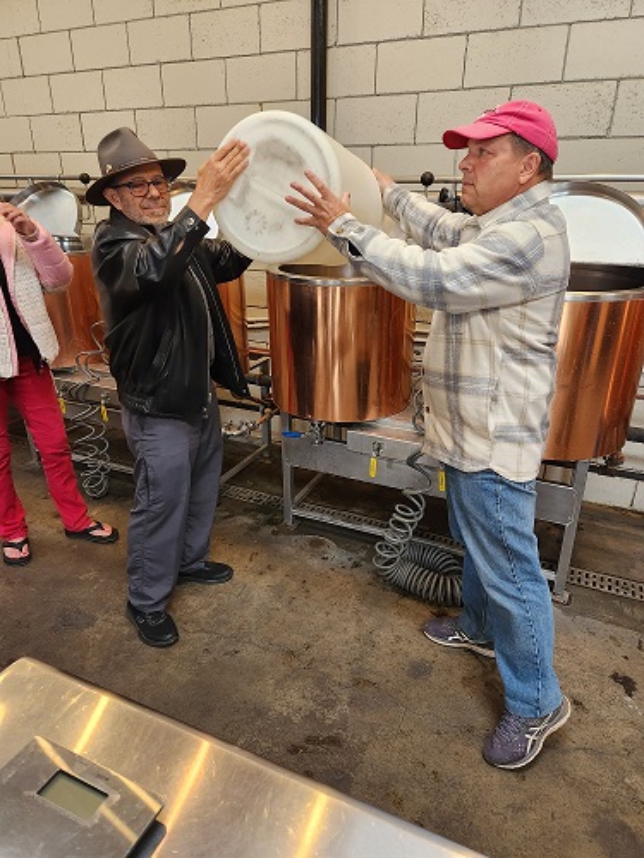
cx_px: 322
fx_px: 571
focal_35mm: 23
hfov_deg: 58.9
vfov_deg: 73.9
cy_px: 429
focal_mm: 5.4
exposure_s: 1/120
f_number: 1.8
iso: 320
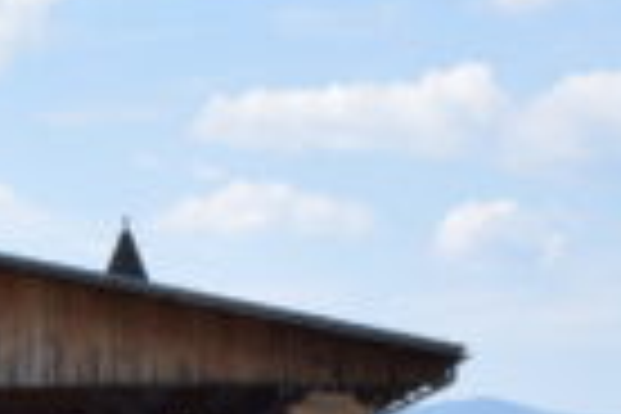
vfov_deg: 6.7
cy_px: 763
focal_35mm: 200
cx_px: -418
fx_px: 3450
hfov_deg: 9.9
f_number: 13
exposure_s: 1/100
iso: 100
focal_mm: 24
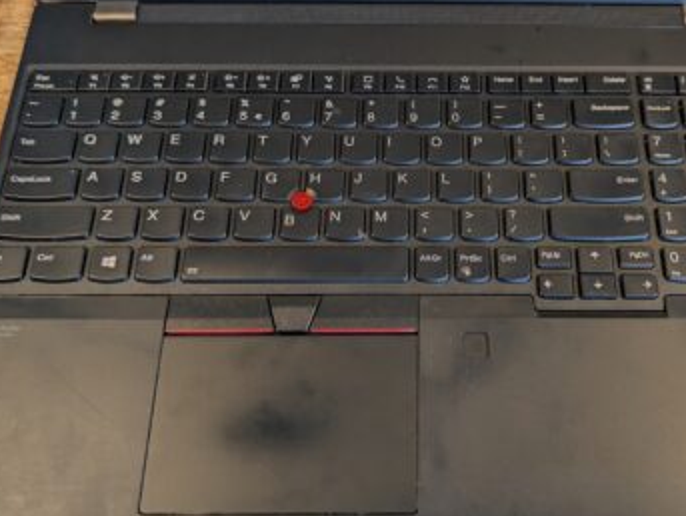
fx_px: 833
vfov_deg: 34.4
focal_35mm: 42
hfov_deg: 44.4
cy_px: 240
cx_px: 426
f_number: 1.68
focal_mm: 6.9
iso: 112
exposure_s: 1/100
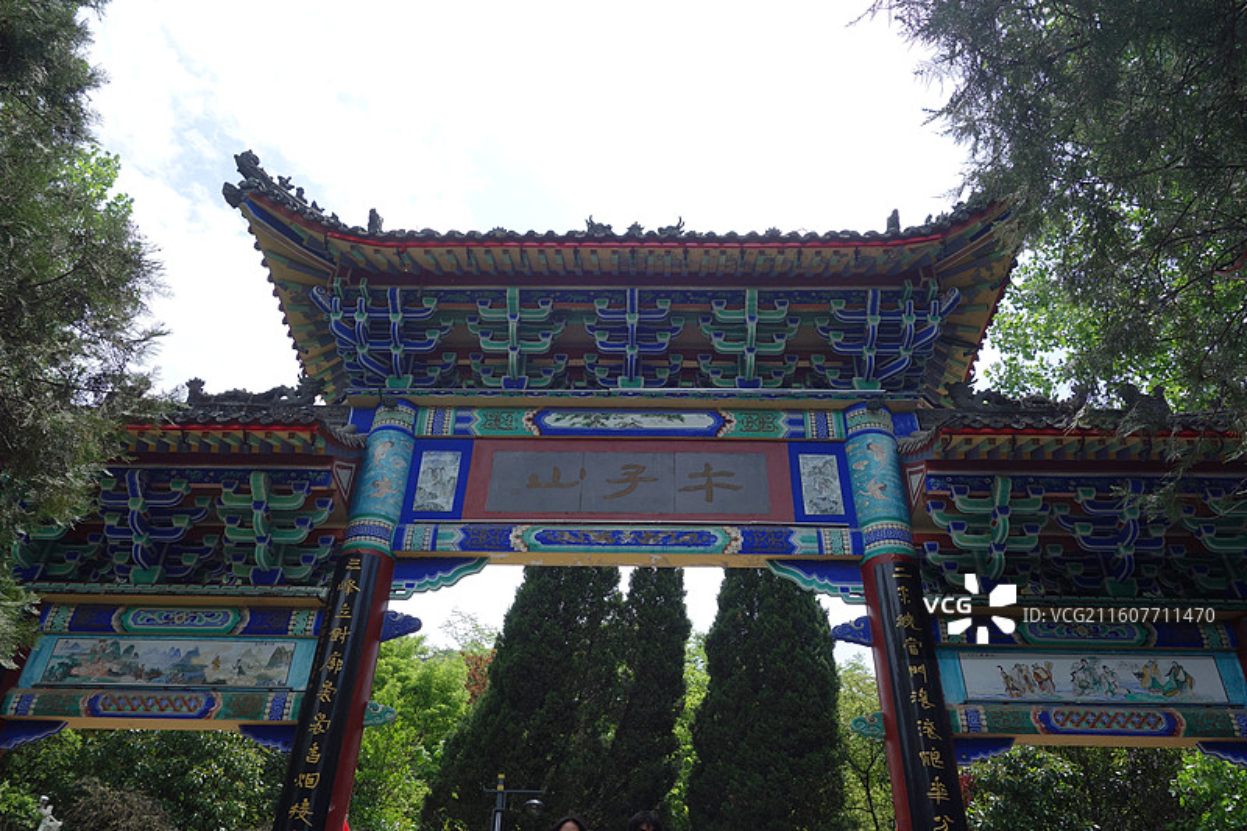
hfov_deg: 65.5
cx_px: 624
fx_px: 970
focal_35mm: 28
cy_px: 416
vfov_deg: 46.4
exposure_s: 1/400
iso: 125
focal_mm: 10.4
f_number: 5.6
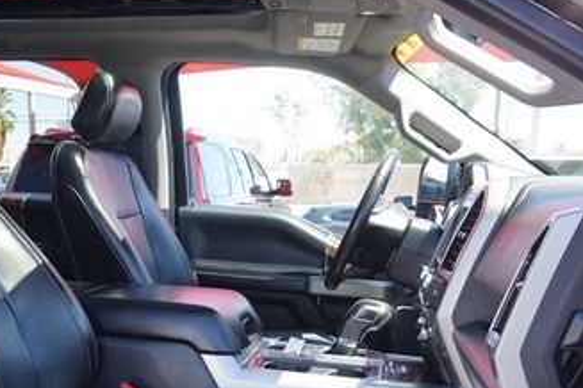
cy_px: 299
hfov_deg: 40.7
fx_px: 761
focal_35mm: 47
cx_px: 146
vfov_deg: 28.2
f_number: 4.5
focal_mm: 16
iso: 100
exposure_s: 1/80
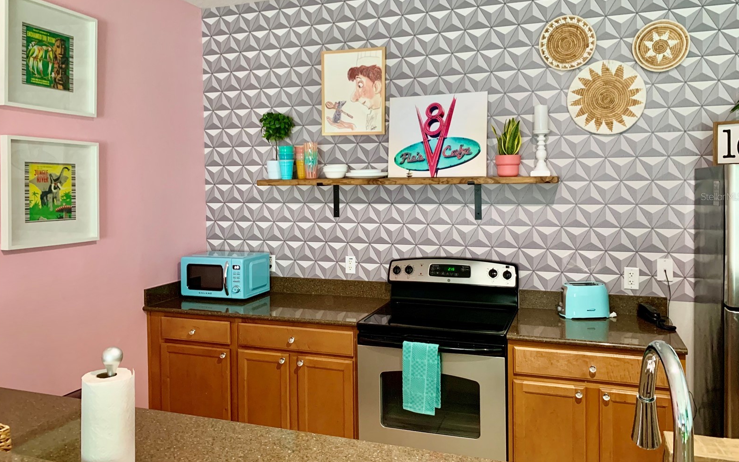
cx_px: 370
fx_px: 564
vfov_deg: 44.4
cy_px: 196
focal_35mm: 28
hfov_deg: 66.5
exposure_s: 1/40
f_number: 1.8
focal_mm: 4.25
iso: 320
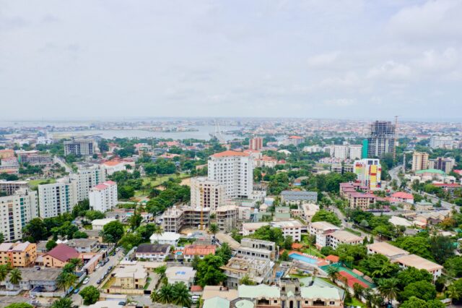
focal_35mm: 28
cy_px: 154
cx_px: 231
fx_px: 359
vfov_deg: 46.4
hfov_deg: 65.5
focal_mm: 10.26
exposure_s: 1/1000
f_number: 7.1
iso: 100
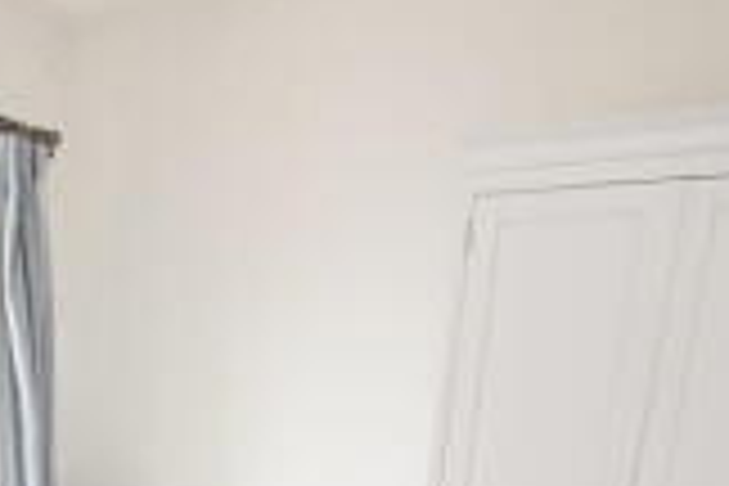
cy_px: 619
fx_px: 891
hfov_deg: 40.7
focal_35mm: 44
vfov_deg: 26.3
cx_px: 58
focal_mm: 10
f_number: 5.6
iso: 560
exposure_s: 1/125
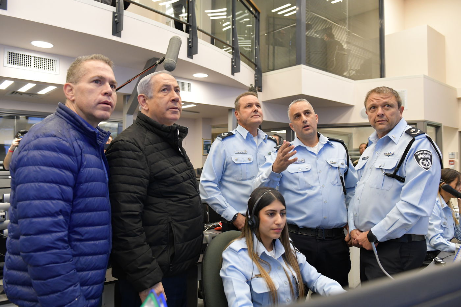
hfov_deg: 63.7
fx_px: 371
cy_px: 154
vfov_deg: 45.0
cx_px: 230
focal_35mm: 29
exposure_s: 1/250
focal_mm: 29
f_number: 4
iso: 2200
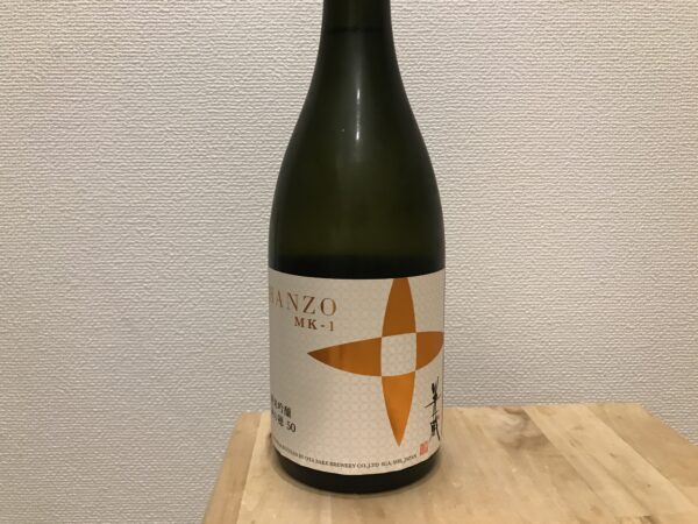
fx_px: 565
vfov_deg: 49.7
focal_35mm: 28
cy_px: 262
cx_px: 349
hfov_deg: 63.4
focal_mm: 3.99
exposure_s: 1/17
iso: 80
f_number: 1.8
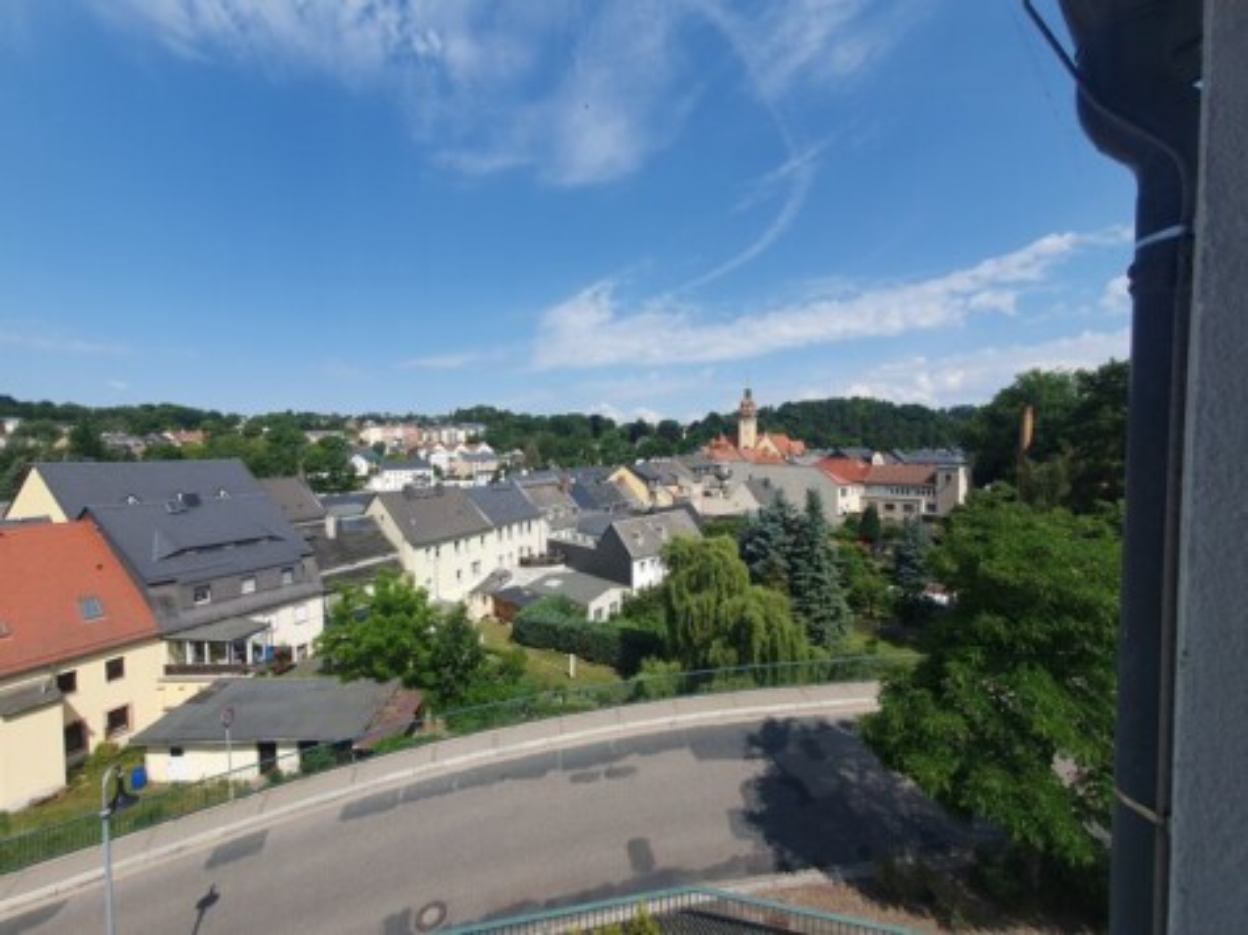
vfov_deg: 89.9
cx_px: 624
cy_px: 468
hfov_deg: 106.2
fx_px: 469
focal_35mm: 13
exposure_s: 1/1280
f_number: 2.2
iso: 50
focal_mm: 1.8
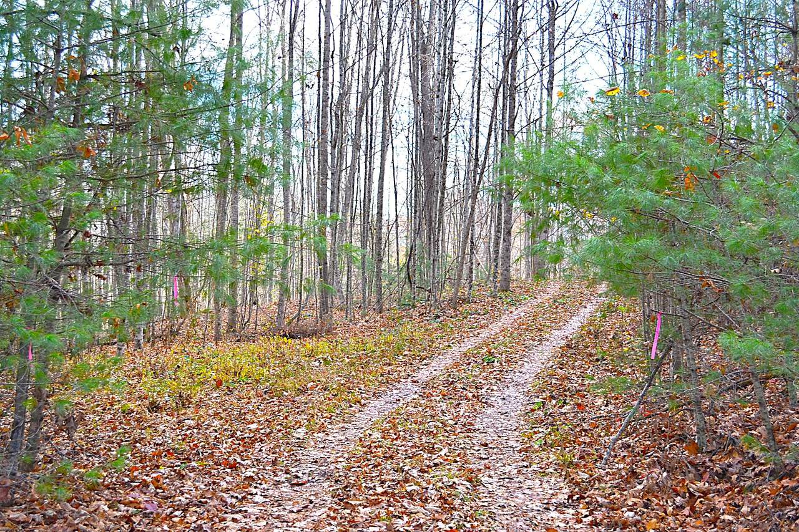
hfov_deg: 43.6
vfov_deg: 29.9
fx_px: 999
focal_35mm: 45
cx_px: 400
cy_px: 266
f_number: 5.6
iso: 320
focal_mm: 30
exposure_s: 1/125
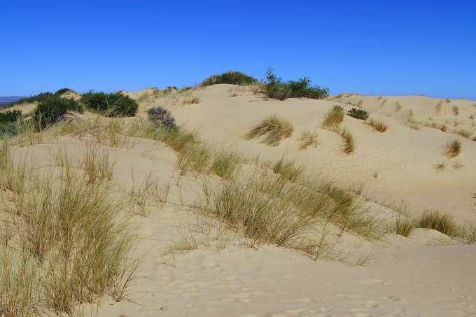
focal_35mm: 33
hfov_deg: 57.2
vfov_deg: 40.0
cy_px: 158
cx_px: 238
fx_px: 436
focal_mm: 22
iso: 100
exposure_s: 1/320
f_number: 13
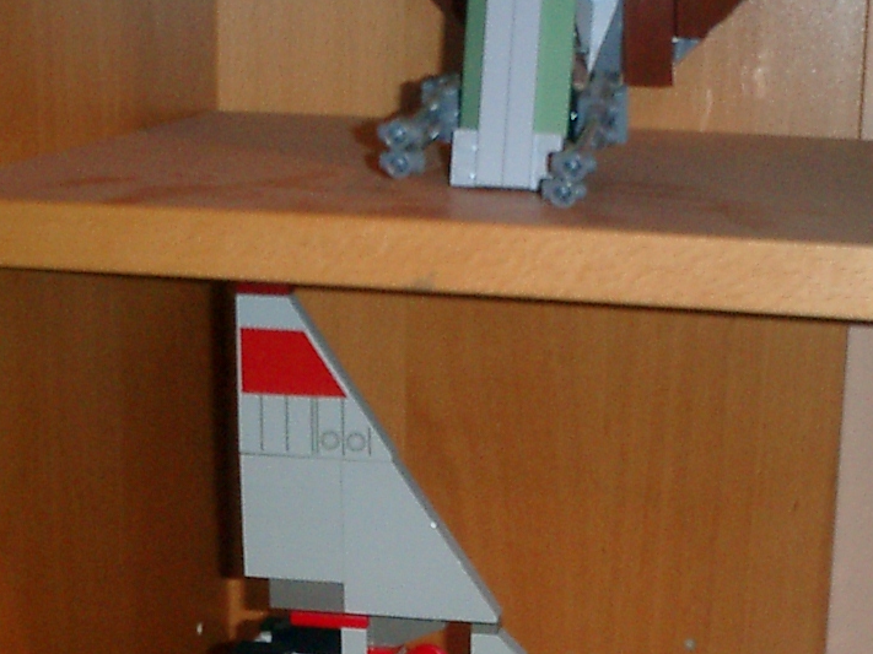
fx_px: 2042
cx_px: 429
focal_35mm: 81
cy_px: 734
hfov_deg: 24.1
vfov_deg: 17.5
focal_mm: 7.5
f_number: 3.2
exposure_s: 1/30
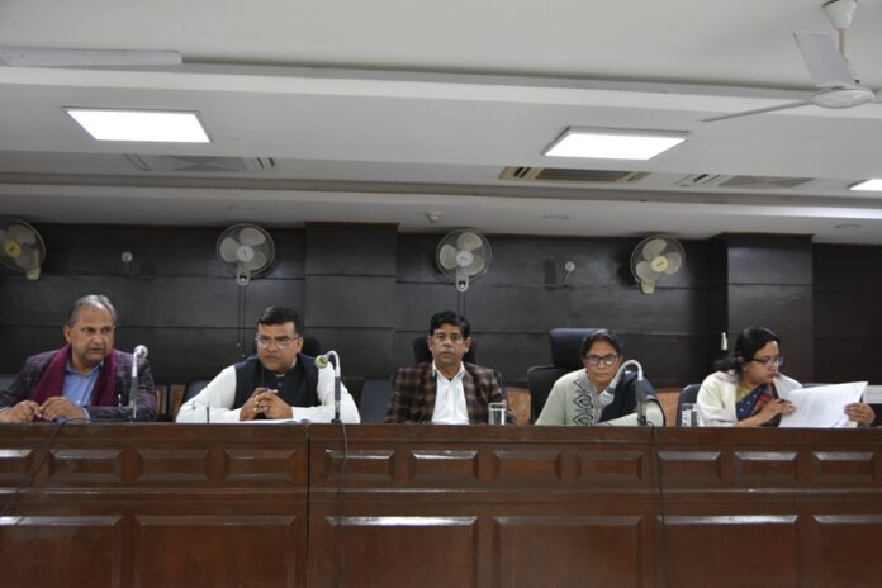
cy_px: 294
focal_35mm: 39
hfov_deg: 49.6
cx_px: 441
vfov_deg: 34.2
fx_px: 955
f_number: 4
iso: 1100
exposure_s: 1/60
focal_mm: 26
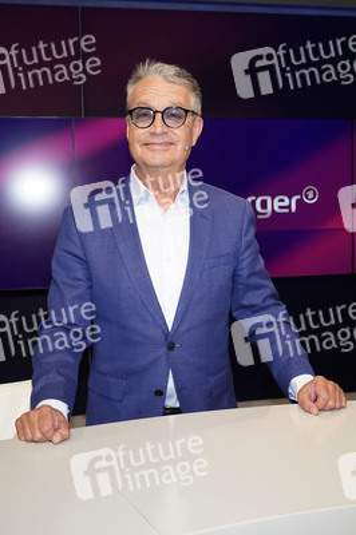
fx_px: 520
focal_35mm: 35
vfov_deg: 54.5
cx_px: 178
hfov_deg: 37.8
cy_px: 268
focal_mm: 35
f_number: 5.6
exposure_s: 1/160
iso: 2000
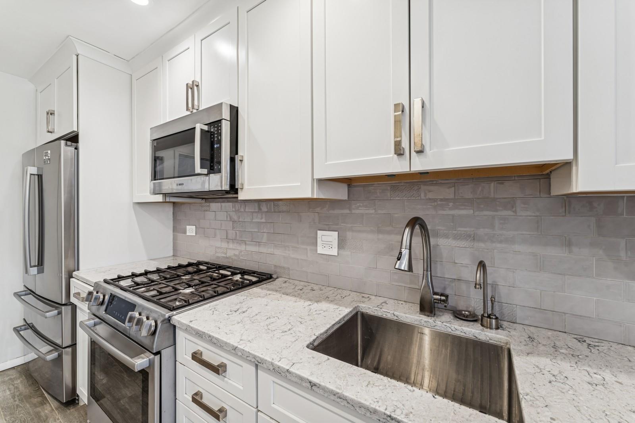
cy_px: 212
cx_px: 318
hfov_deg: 104.3
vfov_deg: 81.2
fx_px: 247
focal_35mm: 14
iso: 100
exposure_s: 1/2
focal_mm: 14
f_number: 11
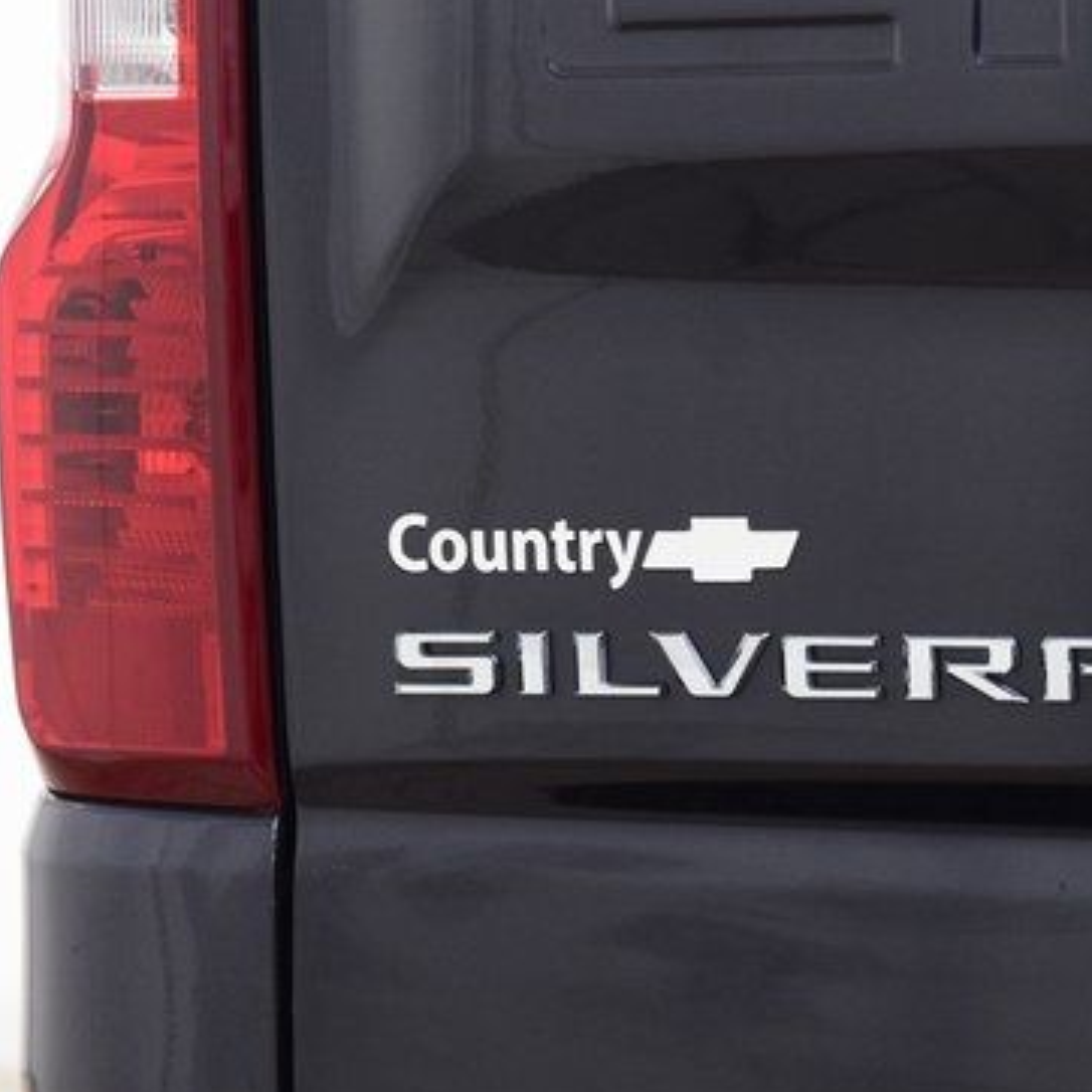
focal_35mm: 158
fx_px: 5639
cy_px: 620
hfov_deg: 11.0
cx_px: 959
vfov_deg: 11.1
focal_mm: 70
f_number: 5
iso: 1600
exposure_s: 1/30
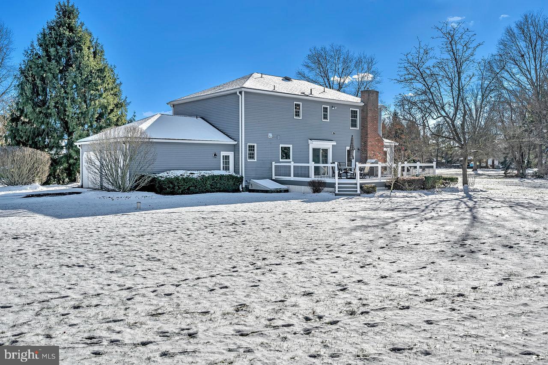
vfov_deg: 43.6
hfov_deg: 61.9
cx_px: 274
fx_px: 457
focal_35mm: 30
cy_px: 182
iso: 100
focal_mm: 30
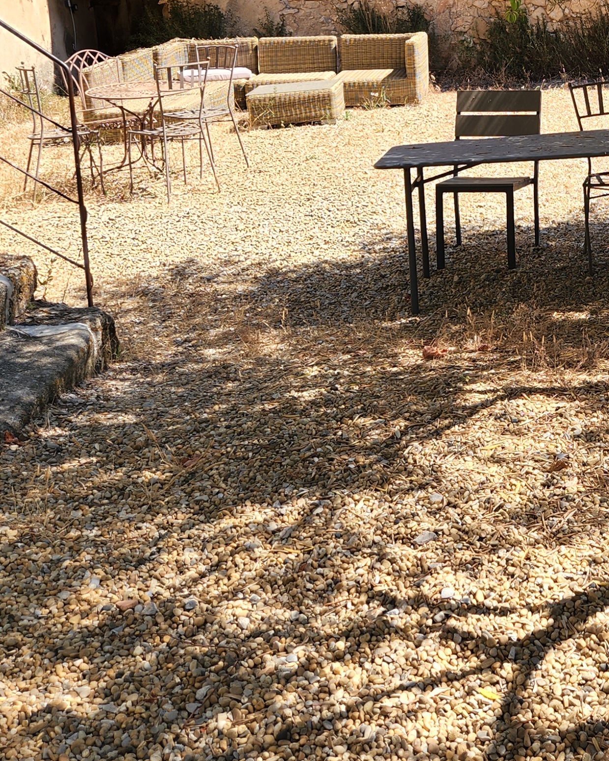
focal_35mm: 58
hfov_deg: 24.8
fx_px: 1306
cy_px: 45
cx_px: 629
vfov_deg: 30.7
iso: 20
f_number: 1.8
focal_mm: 5.4
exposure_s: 1/612
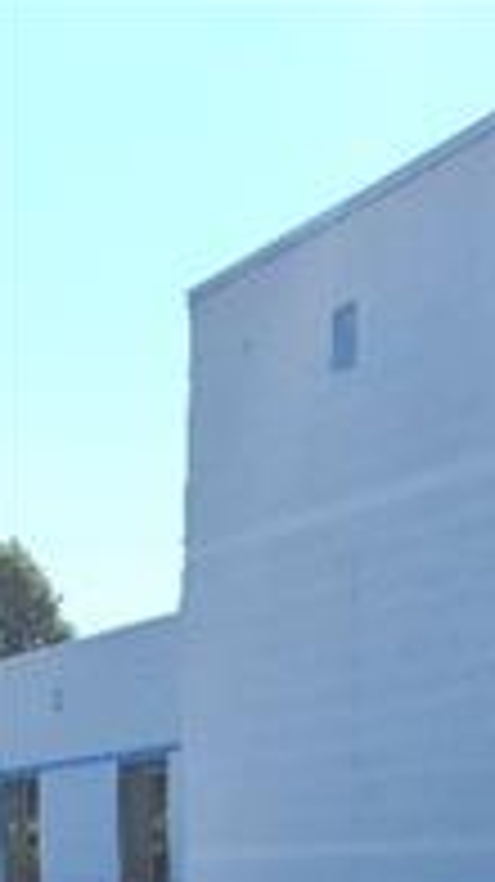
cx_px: 1431
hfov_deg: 9.9
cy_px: 1076
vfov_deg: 20.7
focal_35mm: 96
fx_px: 2244
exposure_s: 1/2000
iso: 40
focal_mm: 3.58
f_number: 1.9
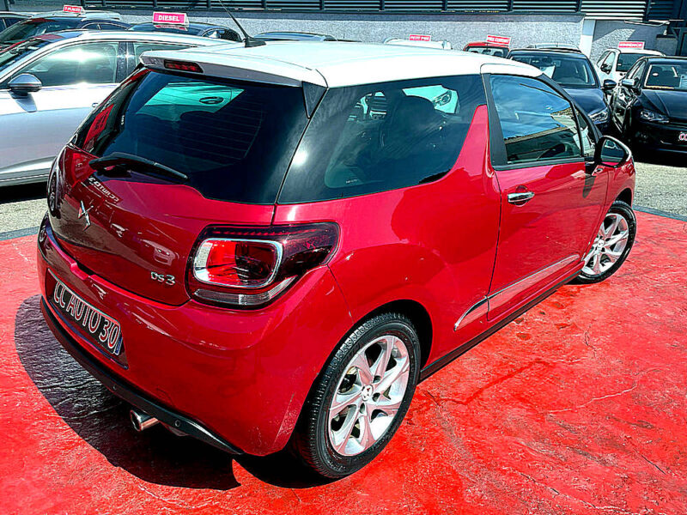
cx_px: 344
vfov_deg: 53.1
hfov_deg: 67.3
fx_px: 516
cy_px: 258
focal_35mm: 26
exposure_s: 1/1416
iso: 32
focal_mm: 4.2
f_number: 1.6
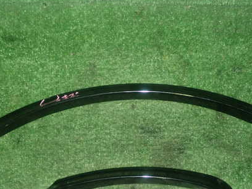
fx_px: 386
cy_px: 120
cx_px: 141
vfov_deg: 27.4
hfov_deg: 36.1
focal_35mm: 53
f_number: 7.1
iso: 800
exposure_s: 1/40
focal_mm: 6.37
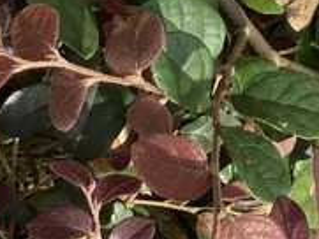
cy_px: -227
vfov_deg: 4.7
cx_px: 622
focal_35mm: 310
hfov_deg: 6.2
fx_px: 2859
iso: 16
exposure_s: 1/274
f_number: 2.4
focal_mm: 6
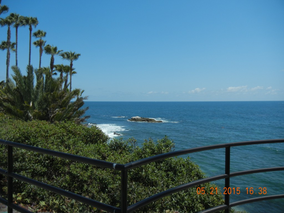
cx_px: 142
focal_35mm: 30
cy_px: 106
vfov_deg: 46.8
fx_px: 246
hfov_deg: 60.0
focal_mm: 5.4
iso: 160
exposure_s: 1/672
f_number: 7
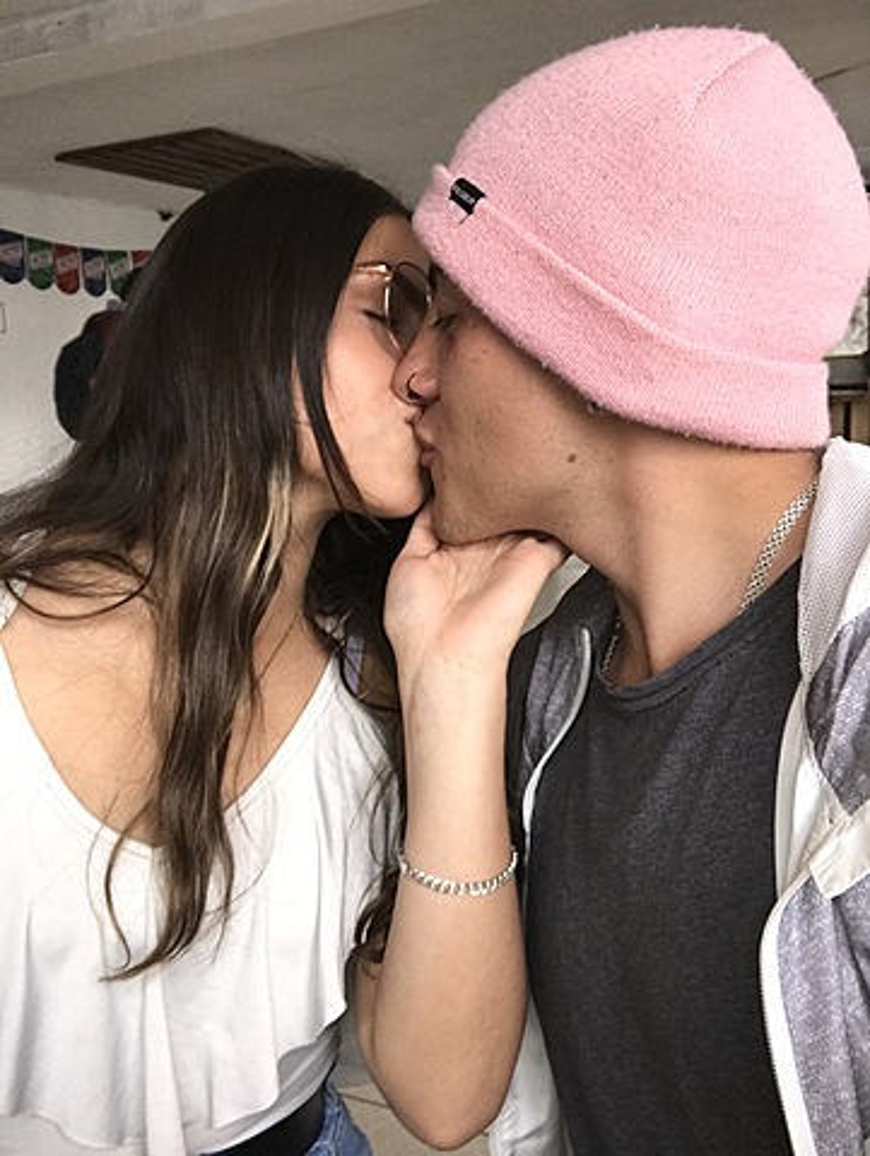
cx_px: 435
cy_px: 578
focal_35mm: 32
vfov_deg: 56.8
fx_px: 1070
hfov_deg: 44.2
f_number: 2.2
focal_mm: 2.87
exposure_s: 1/30
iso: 32
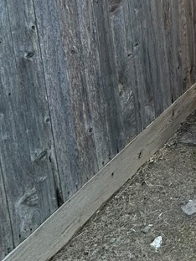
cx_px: 296
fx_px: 347
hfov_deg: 24.4
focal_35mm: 46
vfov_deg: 35.7
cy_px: -20
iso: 40
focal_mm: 2.22
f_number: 2.2
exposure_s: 1/211
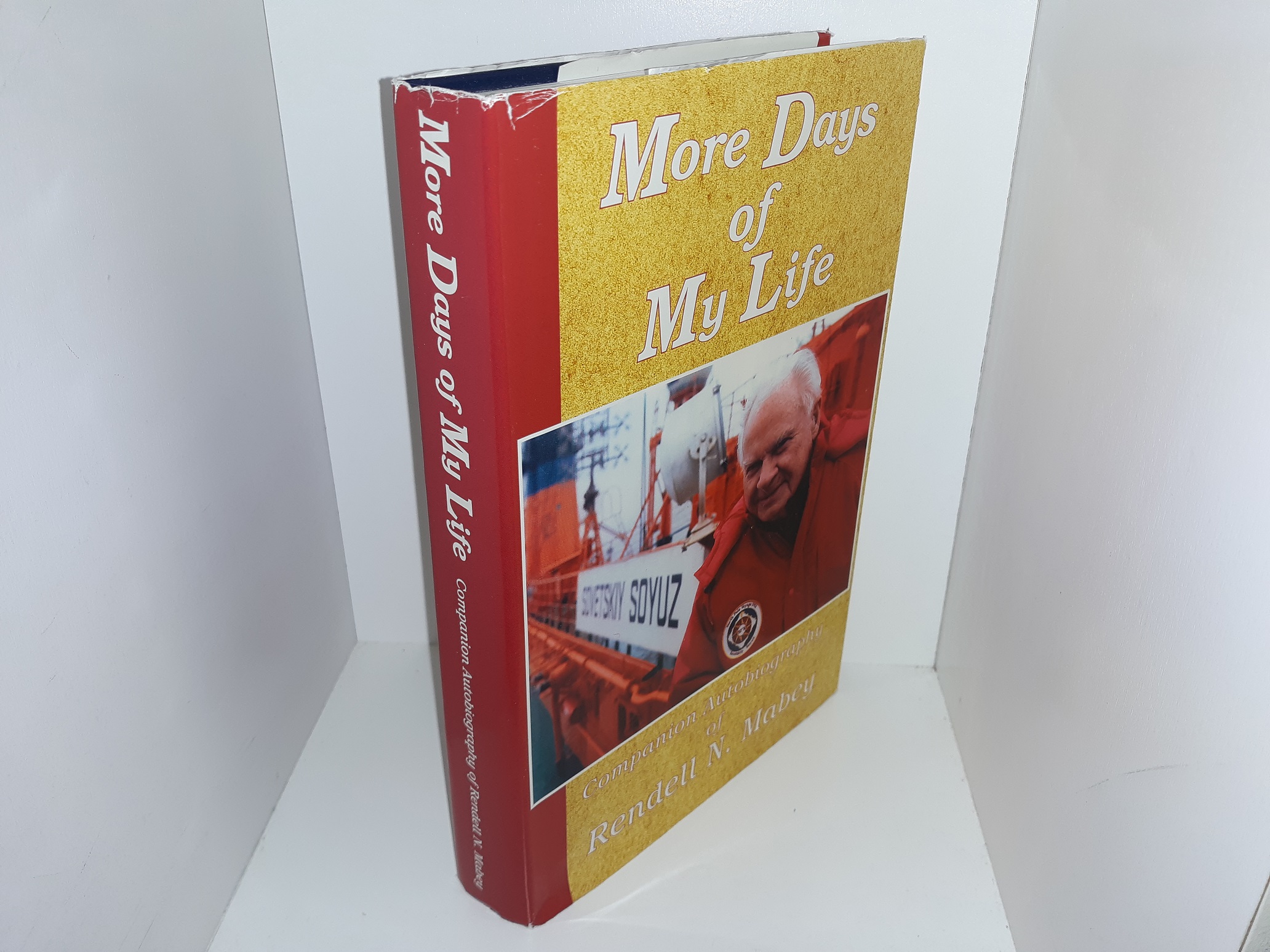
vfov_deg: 49.7
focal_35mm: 28
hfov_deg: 63.4
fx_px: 1027
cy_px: 476
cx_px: 635
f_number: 1.7
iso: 40
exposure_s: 1/120
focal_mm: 3.7
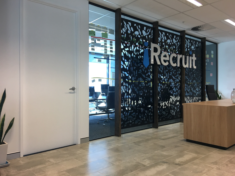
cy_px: 88
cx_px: 118
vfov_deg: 48.2
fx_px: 197
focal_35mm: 29
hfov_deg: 61.7
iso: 32
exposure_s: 1/17
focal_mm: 4.15
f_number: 2.2
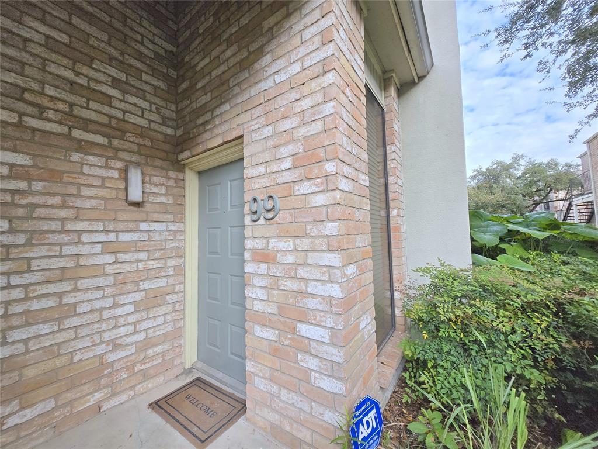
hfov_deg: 106.2
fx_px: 225
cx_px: 299
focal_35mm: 13
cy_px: 224
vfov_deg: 89.9
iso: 25
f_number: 2.2
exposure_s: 1/423
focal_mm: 1.7
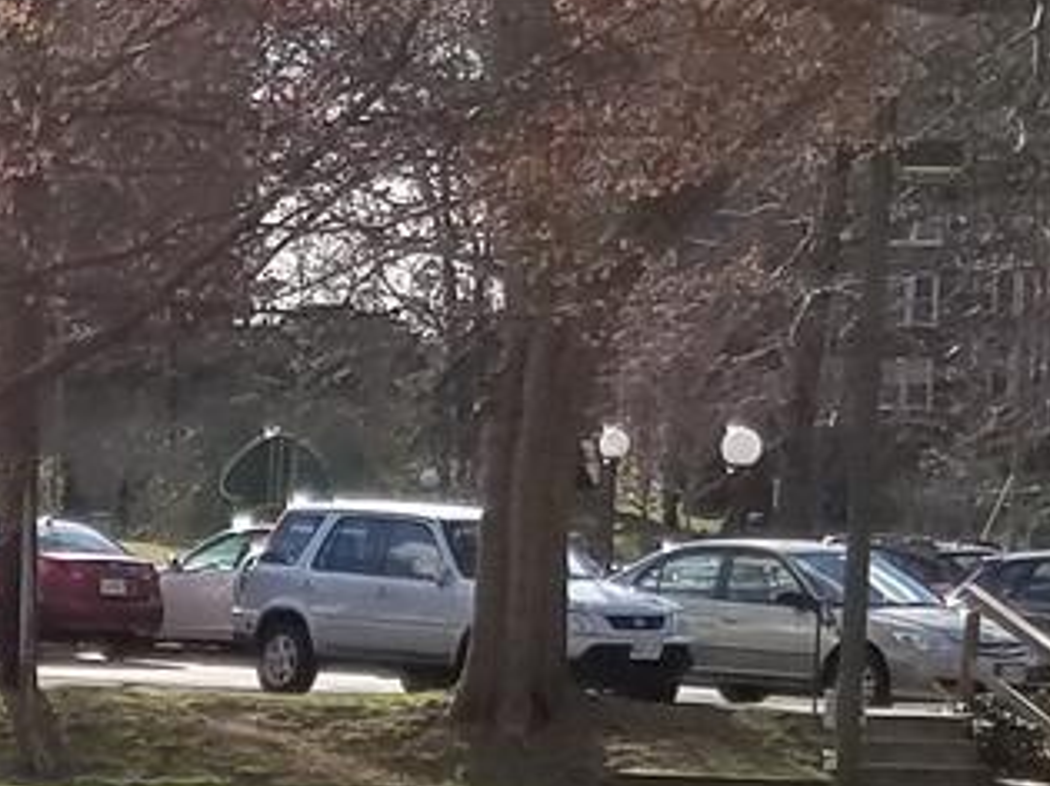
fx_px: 5124
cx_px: -570
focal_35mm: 169
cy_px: 1066
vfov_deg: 8.6
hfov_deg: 11.2
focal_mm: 4.2
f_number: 1.7
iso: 50
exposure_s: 1/2256
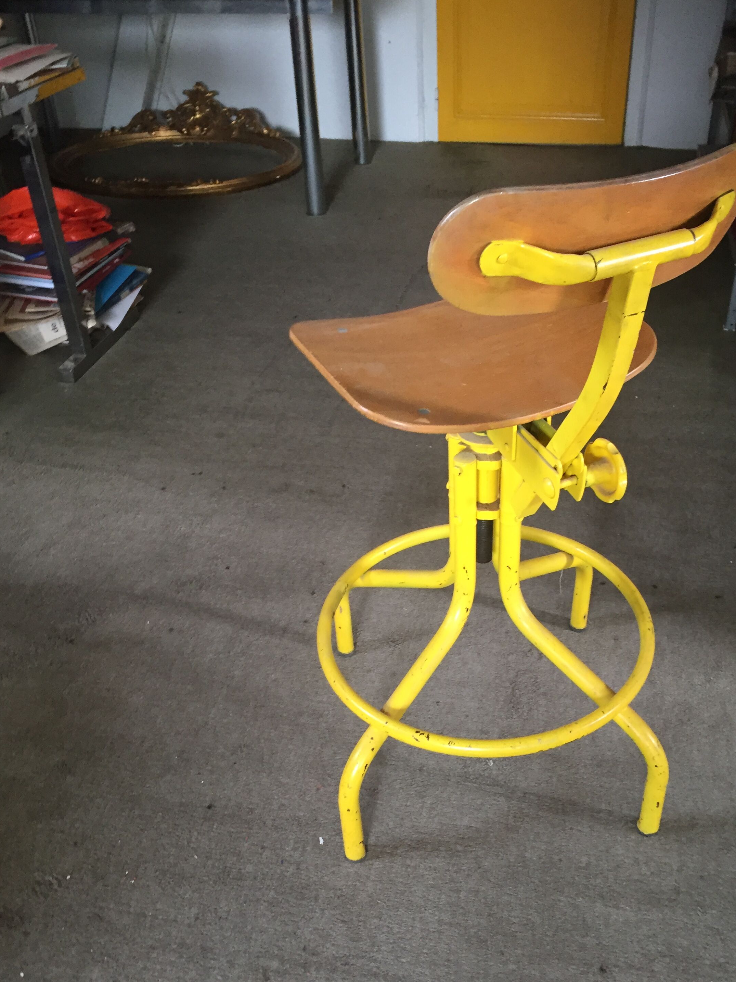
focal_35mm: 33
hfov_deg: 42.9
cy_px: 536
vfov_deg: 55.3
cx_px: 410
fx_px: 936
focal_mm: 4.15
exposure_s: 1/33
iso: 160
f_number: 2.2
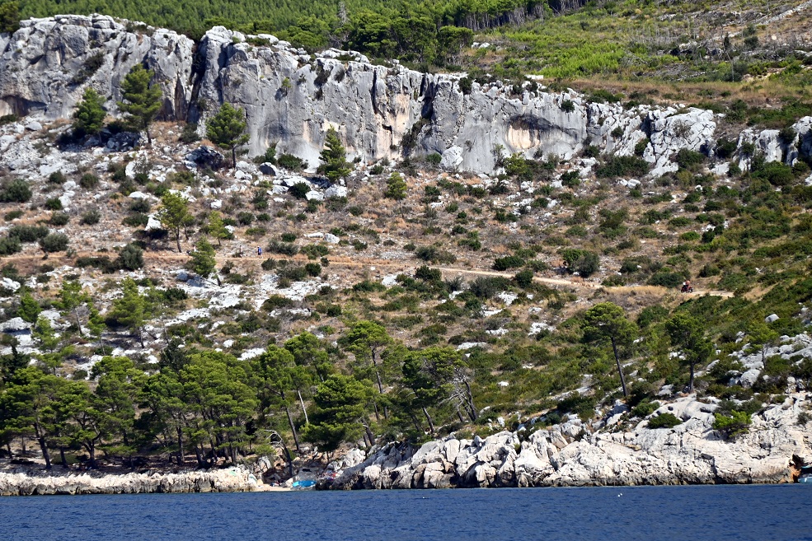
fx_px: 8933
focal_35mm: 396
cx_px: 351
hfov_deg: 5.2
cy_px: 186
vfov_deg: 3.5
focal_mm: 300
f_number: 5.6
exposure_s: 1/1000
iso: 200
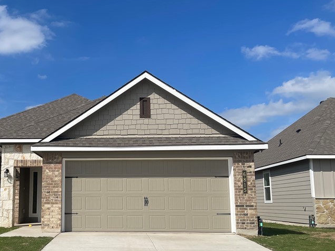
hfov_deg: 43.7
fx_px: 406
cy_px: 144
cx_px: 92
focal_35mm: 42
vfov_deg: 34.3
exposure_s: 1/7937
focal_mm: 5.1
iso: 32
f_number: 1.6
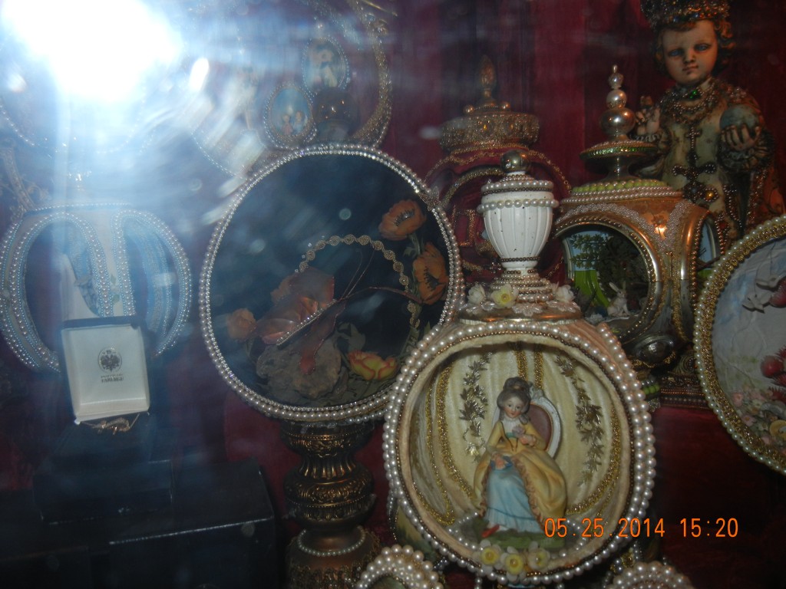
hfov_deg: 60.0
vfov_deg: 46.8
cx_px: 393
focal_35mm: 30
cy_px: 294
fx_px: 681
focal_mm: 5.4
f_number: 3.5
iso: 200
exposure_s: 1/30
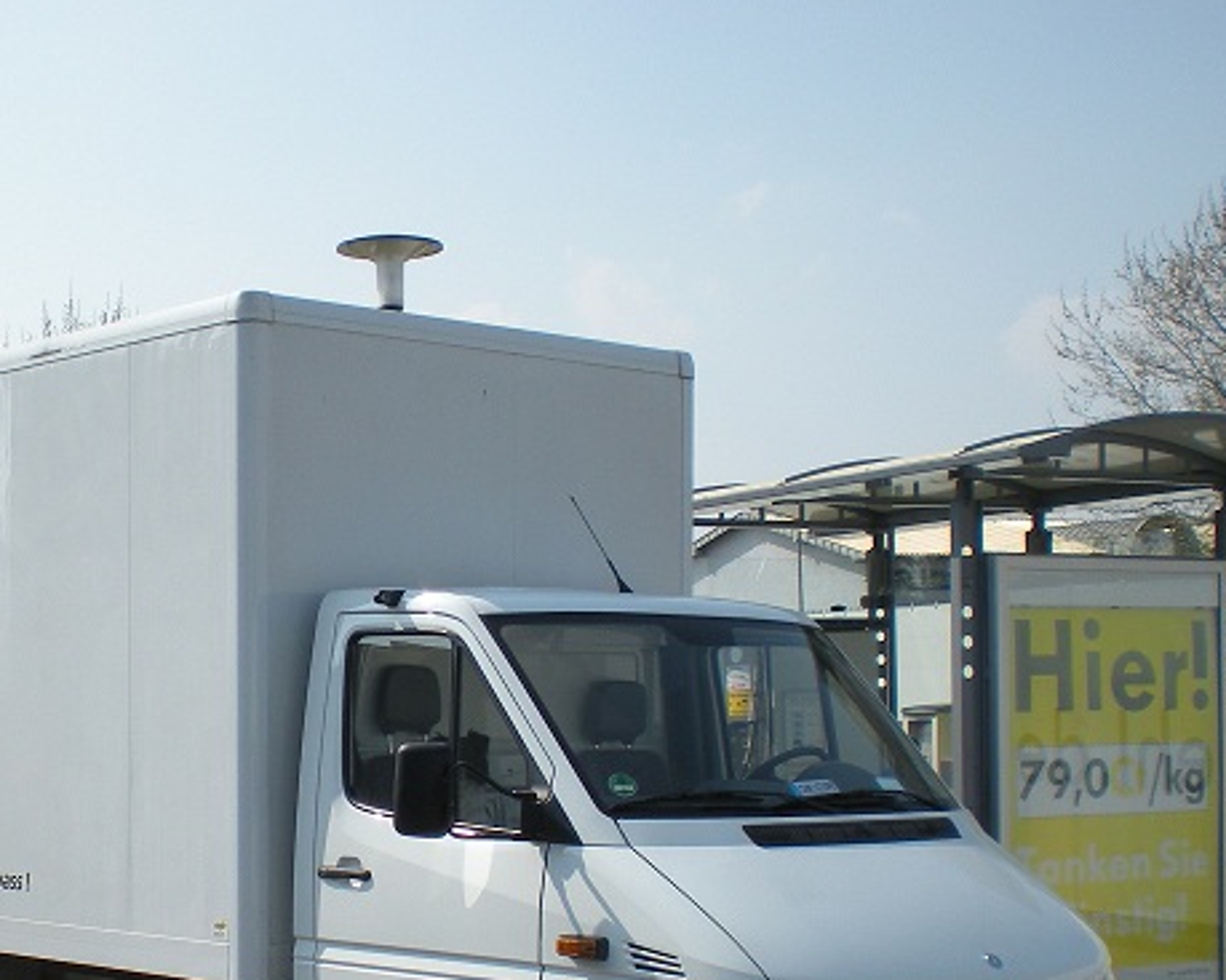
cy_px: 785
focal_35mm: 66
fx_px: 2394
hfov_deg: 28.4
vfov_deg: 22.8
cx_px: 358
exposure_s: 1/522
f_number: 4.6
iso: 64
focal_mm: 6.3
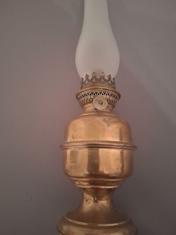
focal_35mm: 26
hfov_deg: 53.1
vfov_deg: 67.3
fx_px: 176
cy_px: 118
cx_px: 88
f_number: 1.8
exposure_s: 1/13
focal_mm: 3.98
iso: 1000
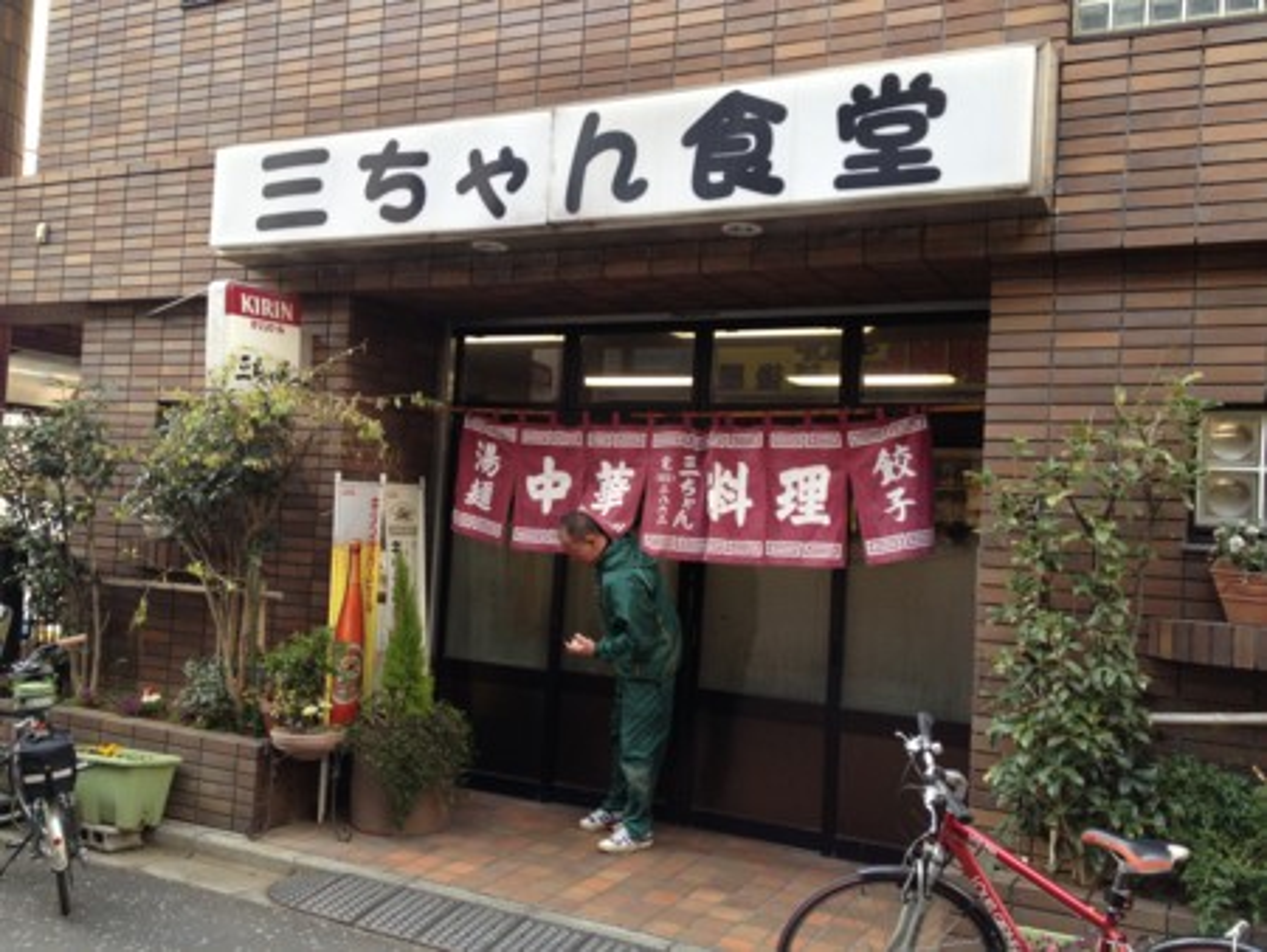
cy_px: 476
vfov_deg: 40.7
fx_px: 1282
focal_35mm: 35
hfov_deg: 52.6
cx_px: 634
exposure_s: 1/120
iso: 80
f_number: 2.4
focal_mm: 4.28
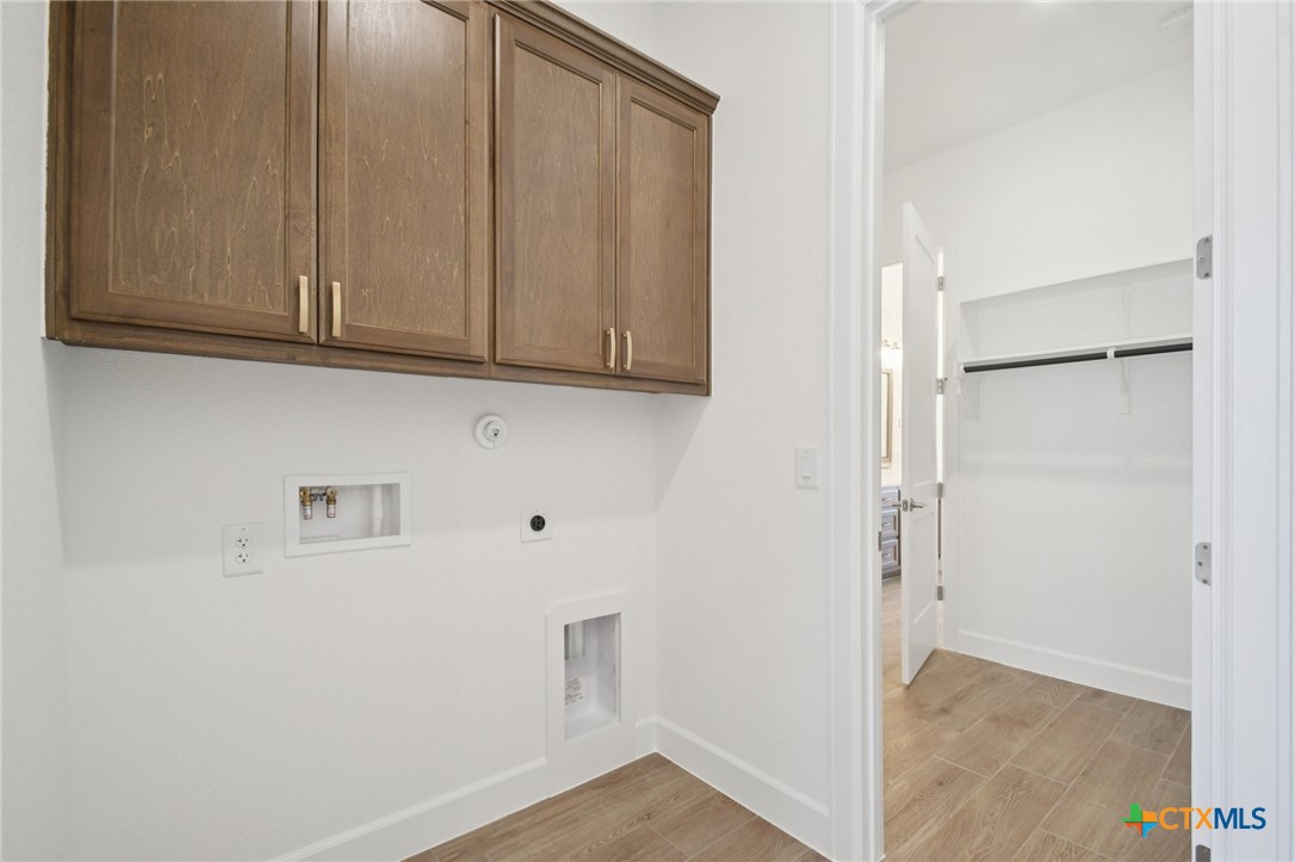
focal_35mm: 15
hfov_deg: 100.4
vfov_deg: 77.3
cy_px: 431
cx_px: 648
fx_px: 539
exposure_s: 1/5
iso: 400
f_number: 8
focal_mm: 10
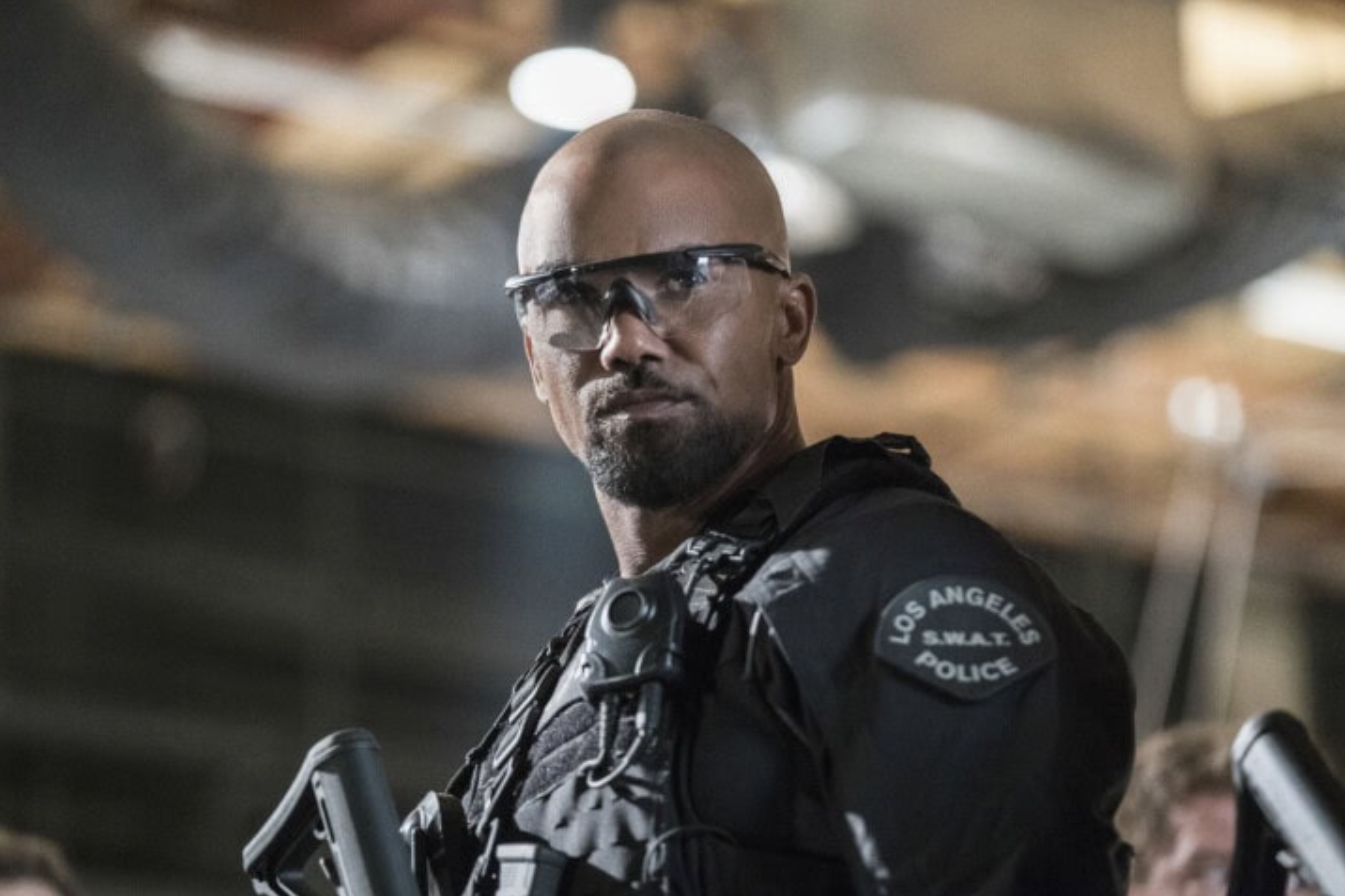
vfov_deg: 9.0
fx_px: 5715
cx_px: 671
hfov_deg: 13.4
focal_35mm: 153
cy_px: 448
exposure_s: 1/60
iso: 6400
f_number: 3.5
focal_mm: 152
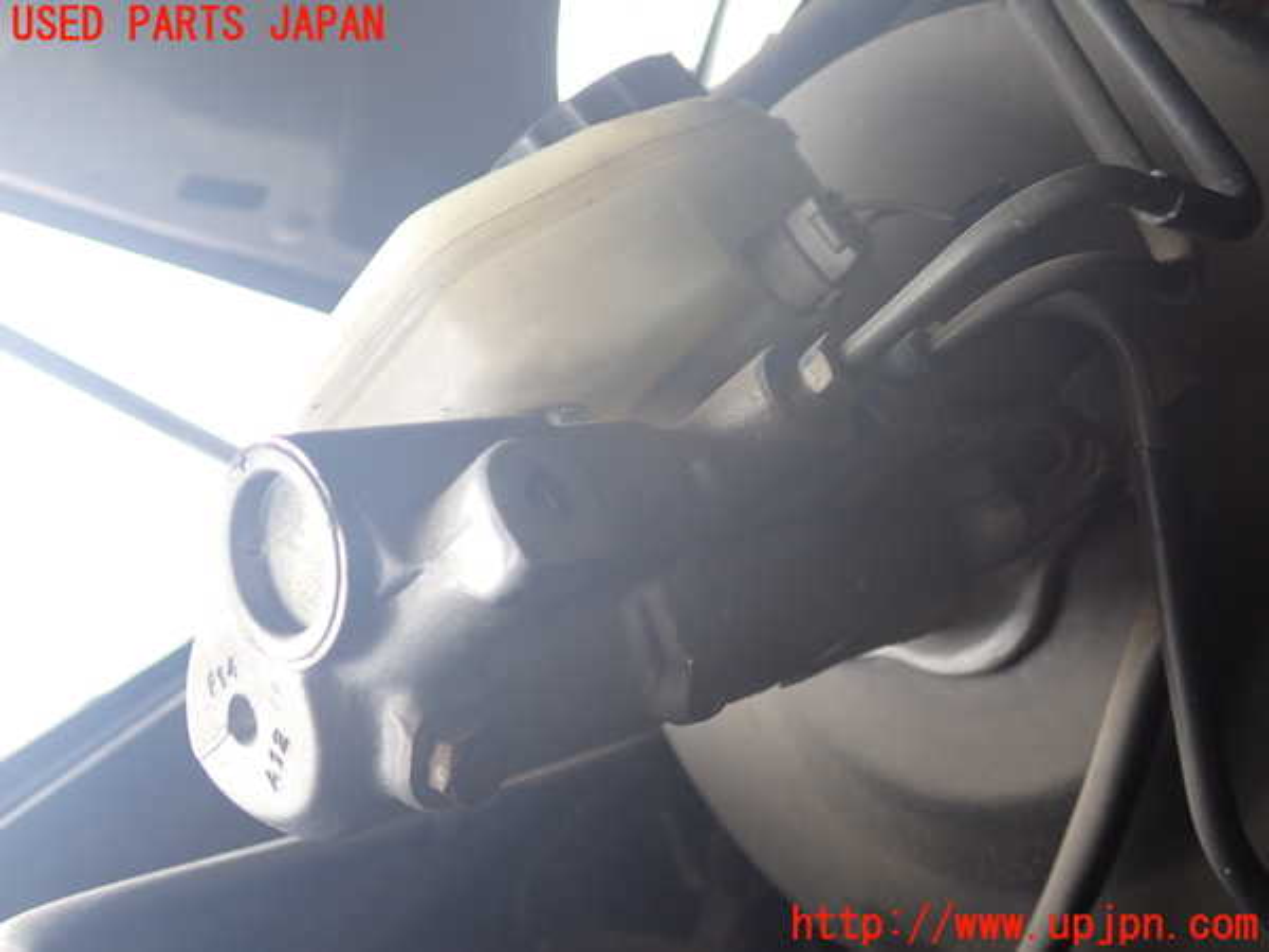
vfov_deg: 39.7
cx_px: 634
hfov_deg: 51.4
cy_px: 476
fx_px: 1320
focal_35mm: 36
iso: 160
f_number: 2.5
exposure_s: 1/125
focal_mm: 6.37
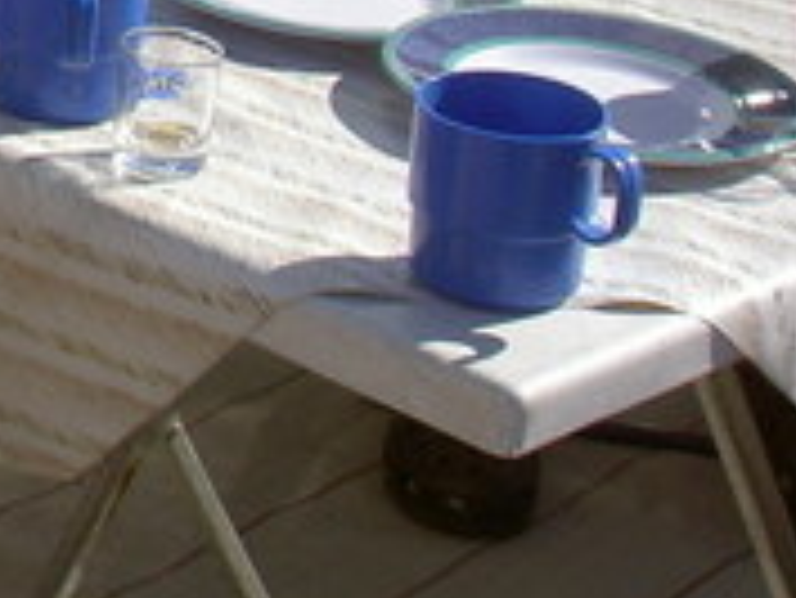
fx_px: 3544
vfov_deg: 9.3
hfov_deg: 11.6
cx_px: -747
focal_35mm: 154
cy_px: -375
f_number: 4.7
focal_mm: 8
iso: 50
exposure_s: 1/640
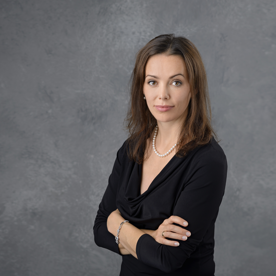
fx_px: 983
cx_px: 167
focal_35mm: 109
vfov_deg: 16.0
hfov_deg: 16.0
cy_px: 137
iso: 100
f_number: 5
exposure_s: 1/250
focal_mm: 85
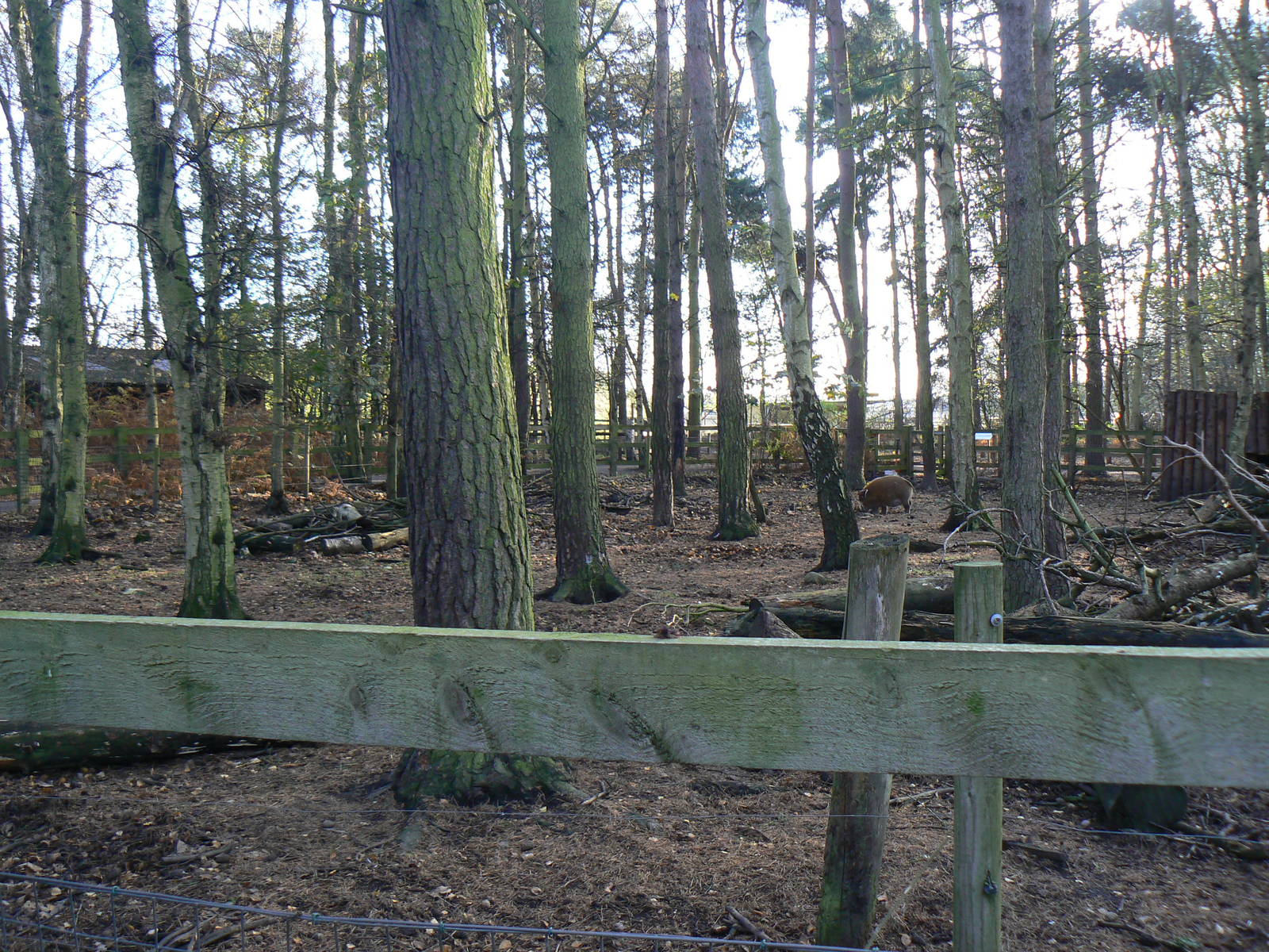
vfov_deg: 39.7
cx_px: 634
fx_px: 1320
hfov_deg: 51.4
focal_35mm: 36
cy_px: 476
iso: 80
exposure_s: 1/50
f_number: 4
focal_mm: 6
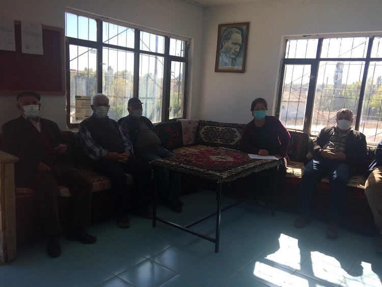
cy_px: 144
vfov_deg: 48.2
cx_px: 191
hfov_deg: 61.7
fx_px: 320
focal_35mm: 29
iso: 32
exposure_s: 1/570
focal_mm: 4.15
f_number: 2.2
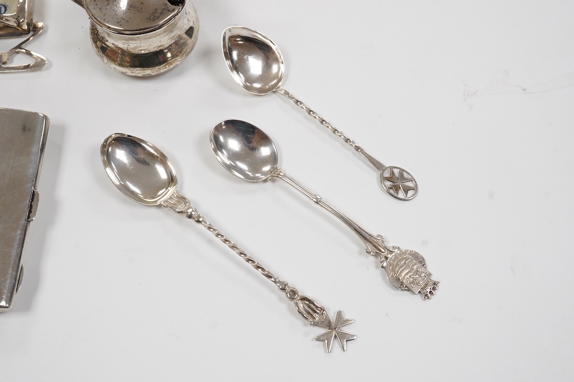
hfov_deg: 43.6
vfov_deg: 29.9
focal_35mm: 45
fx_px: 717
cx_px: 287
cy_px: 191
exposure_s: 1/100
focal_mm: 30
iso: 2500
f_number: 18
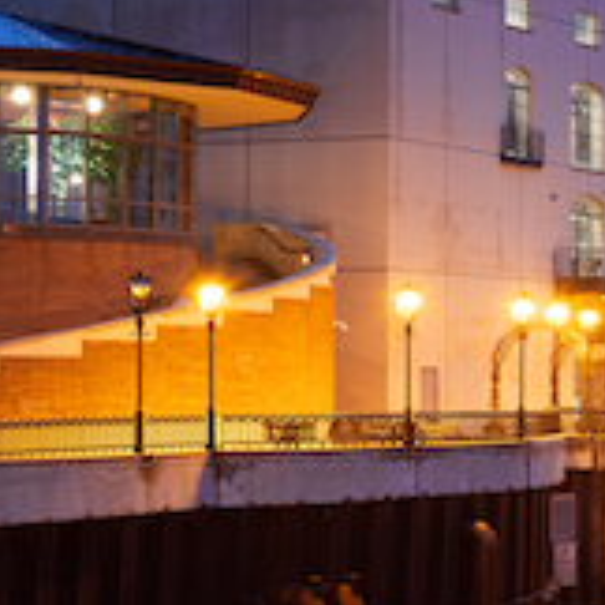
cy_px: 360
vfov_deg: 13.4
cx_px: 1247
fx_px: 2571
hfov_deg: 11.9
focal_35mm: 130
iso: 64
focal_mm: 31
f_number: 8
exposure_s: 30
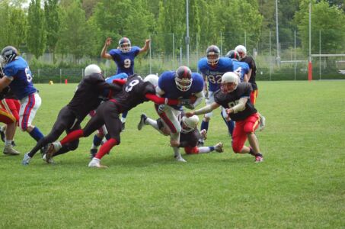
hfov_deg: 19.5
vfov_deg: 13.0
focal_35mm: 105
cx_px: 172
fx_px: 1004
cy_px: 114
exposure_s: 1/800
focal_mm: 70
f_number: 4
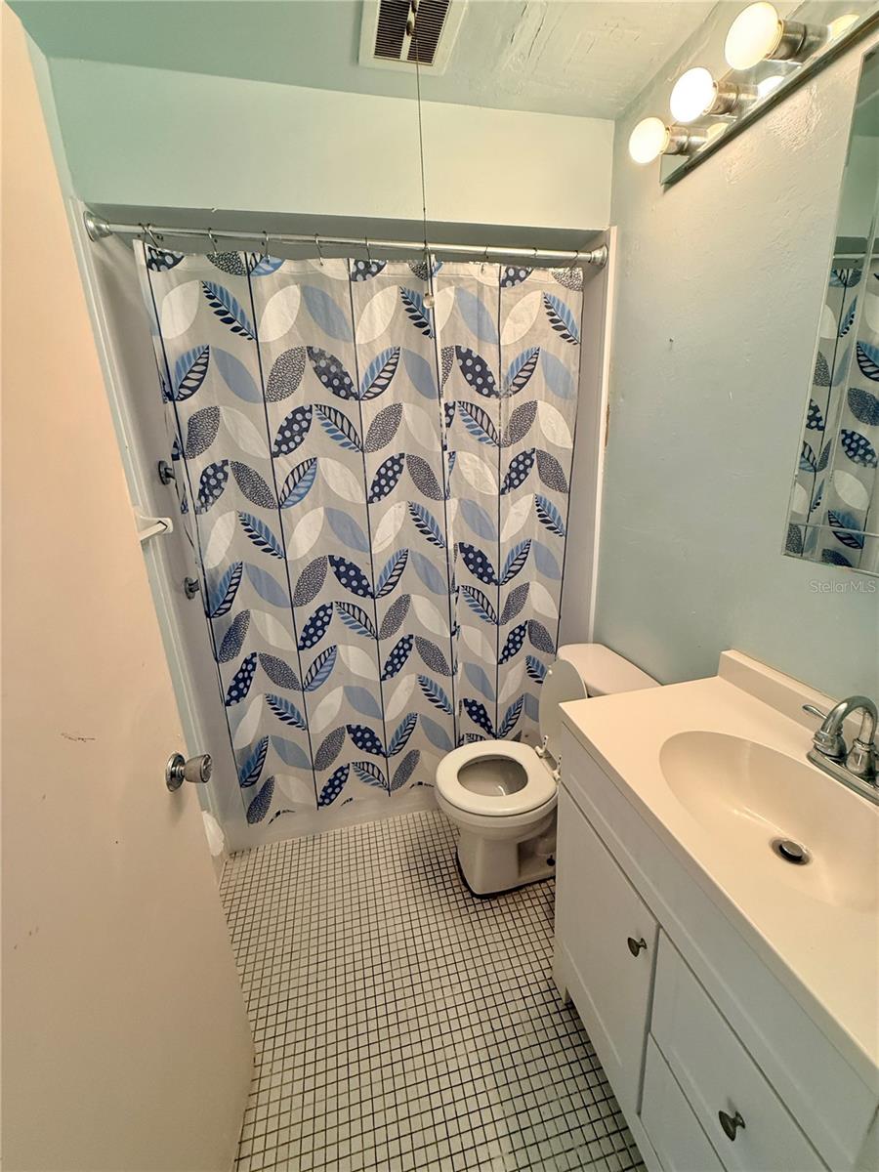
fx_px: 474
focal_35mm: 14
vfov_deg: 102.1
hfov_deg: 85.7
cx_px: 440
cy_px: 586
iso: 320
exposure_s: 1/60
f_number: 2.2
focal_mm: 2.22
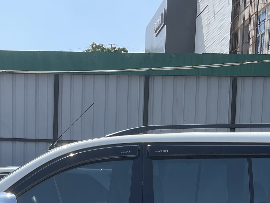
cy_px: 278
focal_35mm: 75
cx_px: 115
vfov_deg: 18.1
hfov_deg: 26.0
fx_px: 585
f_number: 1.6
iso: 32
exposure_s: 1/2717
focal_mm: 5.1
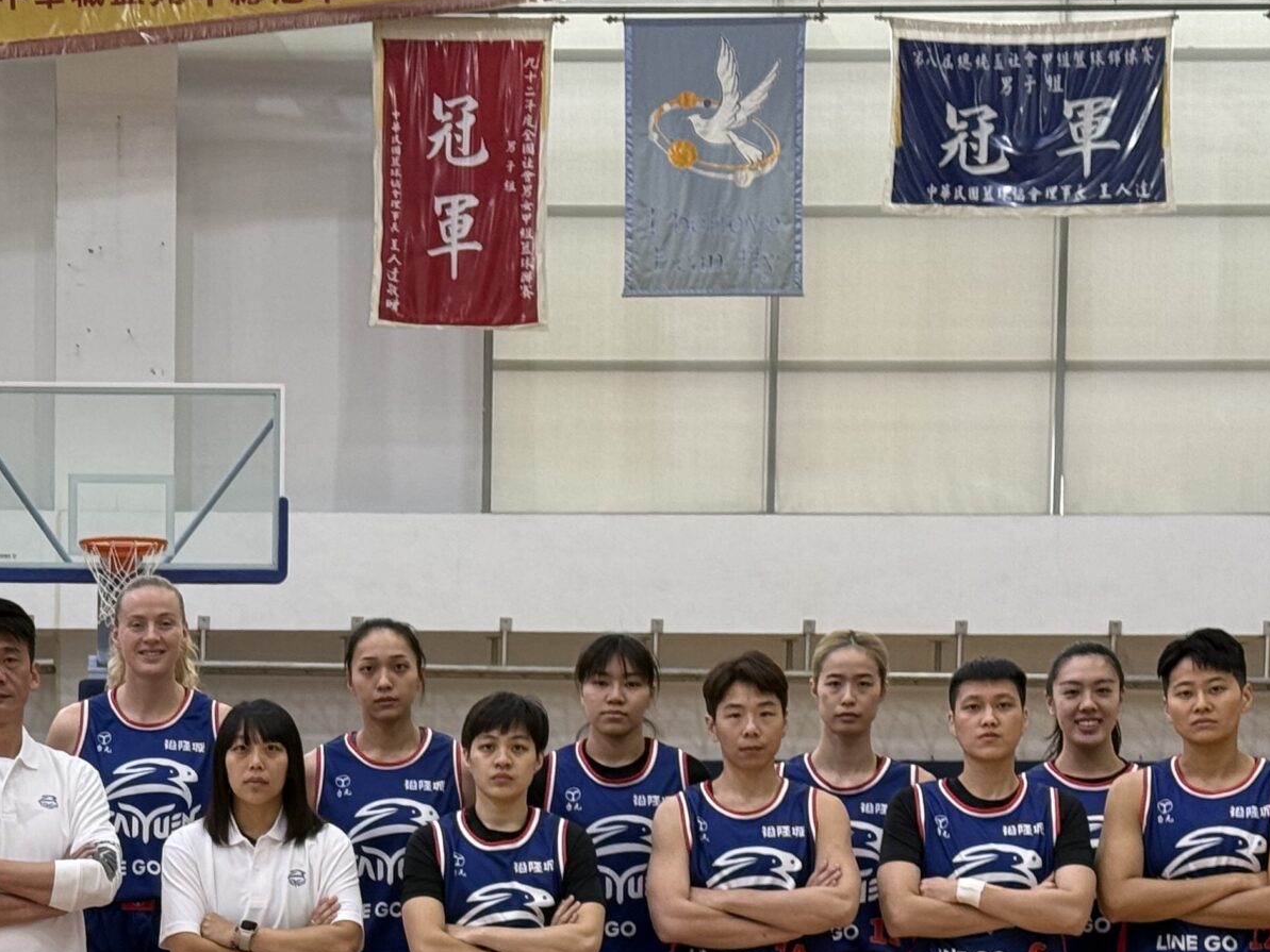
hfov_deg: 18.8
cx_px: 151
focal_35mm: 103
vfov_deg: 14.2
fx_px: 3779
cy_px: 939
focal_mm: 6.76
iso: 125
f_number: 1.78
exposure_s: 1/60
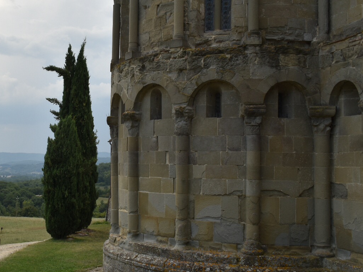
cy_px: 123
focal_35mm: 48
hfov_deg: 39.0
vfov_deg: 30.4
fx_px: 501
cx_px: 100
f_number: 14
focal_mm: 21
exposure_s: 1/50
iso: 100
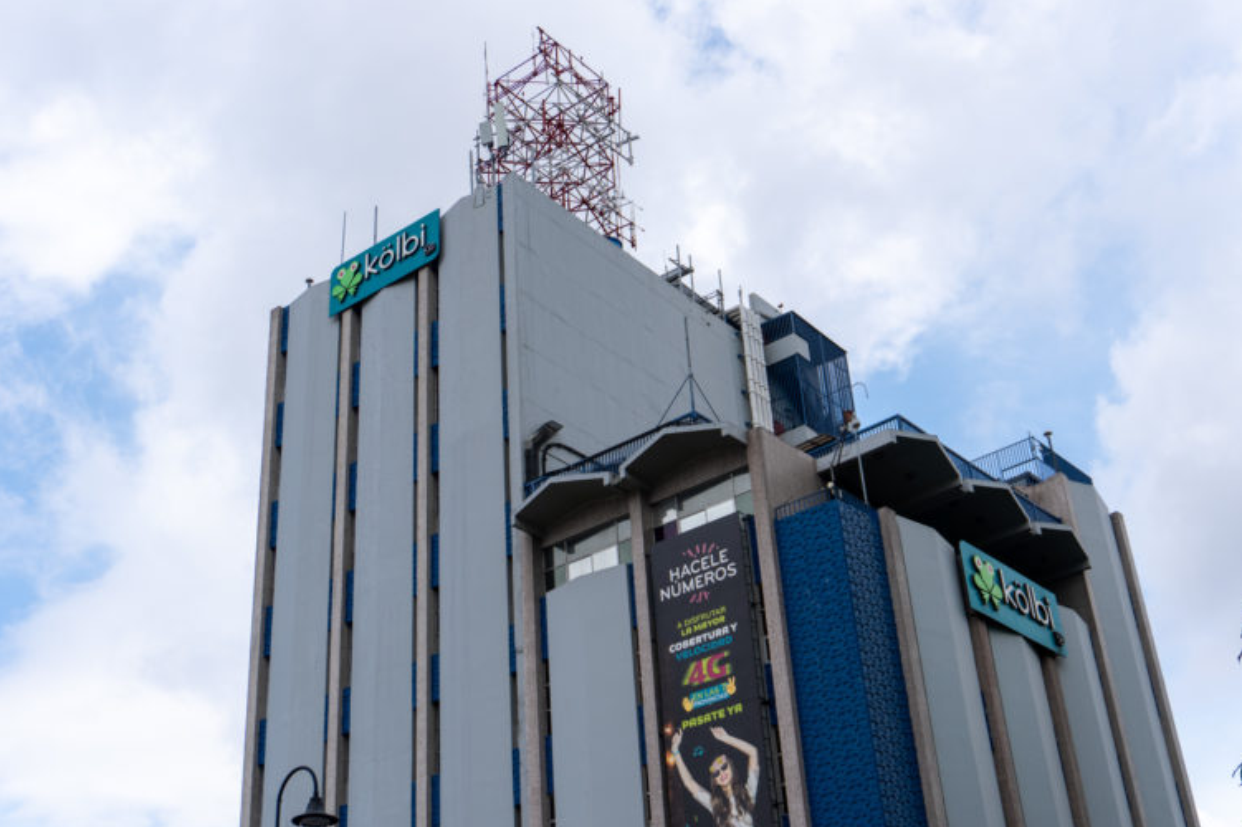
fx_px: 1535
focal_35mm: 45
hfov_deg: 44.1
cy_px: 420
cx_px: 632
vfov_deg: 30.2
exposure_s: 1/800
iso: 100
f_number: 5.6
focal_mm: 29
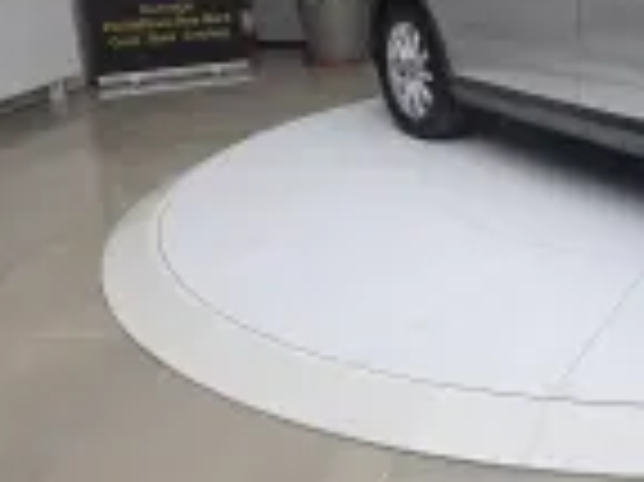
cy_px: 126
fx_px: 1078
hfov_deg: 29.5
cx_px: 734
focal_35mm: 58
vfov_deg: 24.9
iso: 12
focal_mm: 6.25
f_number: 1.7
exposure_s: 1/107
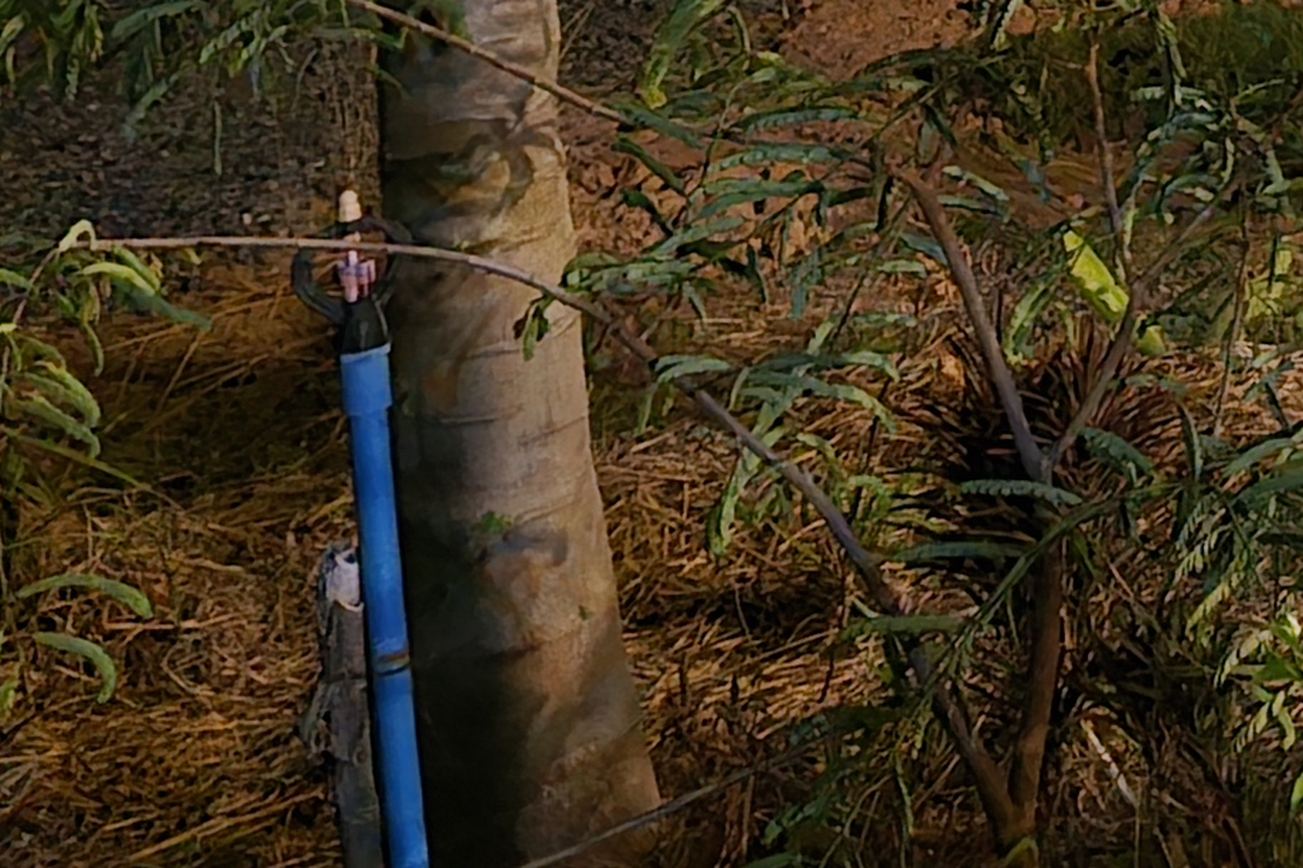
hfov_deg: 16.0
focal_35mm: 104
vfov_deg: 11.8
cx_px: 2496
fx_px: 3763
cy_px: -862
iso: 3200
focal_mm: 6.3
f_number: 1.7
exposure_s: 1/17
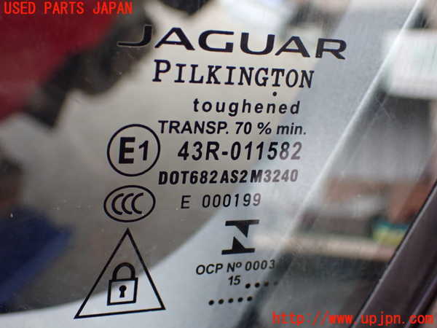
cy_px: 164
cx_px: 218
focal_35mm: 50
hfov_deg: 38.2
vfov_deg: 29.1
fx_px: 631
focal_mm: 9.01
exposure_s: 1/100
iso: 800
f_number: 3.2
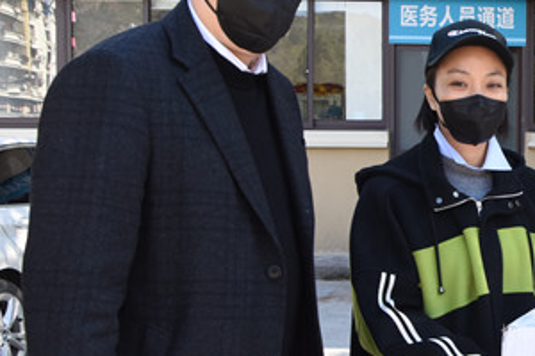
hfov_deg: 28.5
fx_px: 951
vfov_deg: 21.2
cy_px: 214
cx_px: 590
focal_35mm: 64
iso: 800
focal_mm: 24
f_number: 8
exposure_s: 1/250
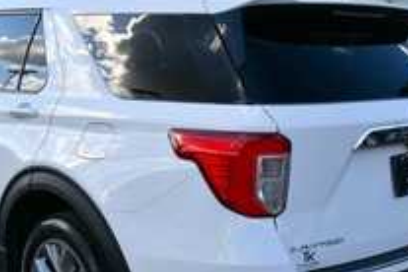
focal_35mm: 58
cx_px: 168
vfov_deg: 23.2
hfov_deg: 34.4
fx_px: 657
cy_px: 192
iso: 160
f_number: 8
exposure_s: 1/250
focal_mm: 20
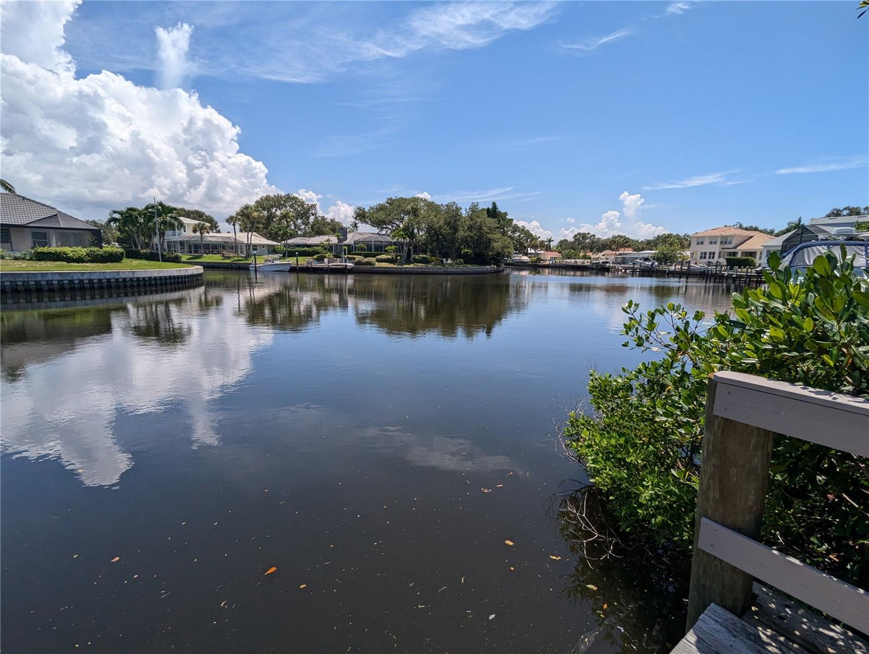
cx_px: 434
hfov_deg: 94.4
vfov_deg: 78.2
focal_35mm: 16
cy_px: 327
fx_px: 402
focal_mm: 2.35
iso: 49
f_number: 2.2
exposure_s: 1/2347
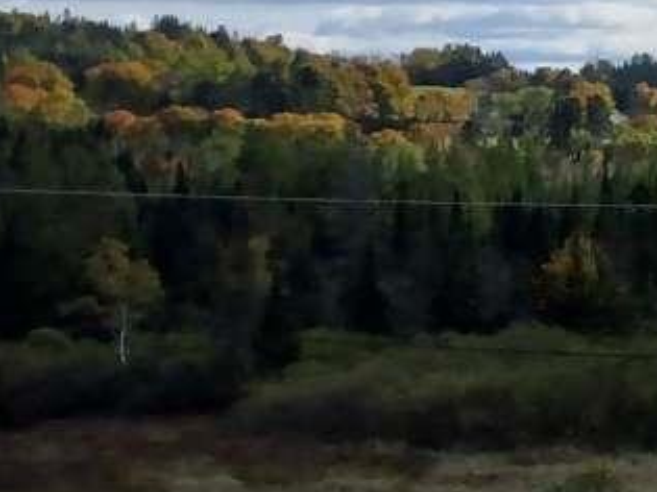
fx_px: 2466
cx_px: 1950
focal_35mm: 130
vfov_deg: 11.3
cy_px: 48
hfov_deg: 10.7
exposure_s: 1/3742
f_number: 2
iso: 100
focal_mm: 3.54
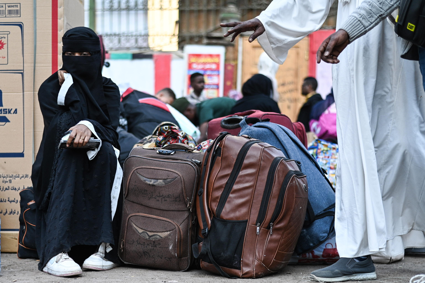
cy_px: 142
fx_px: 590
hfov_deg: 39.6
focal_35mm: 50
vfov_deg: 27.0
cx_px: 212
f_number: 2.2
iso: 500
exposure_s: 1/5000
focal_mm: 50
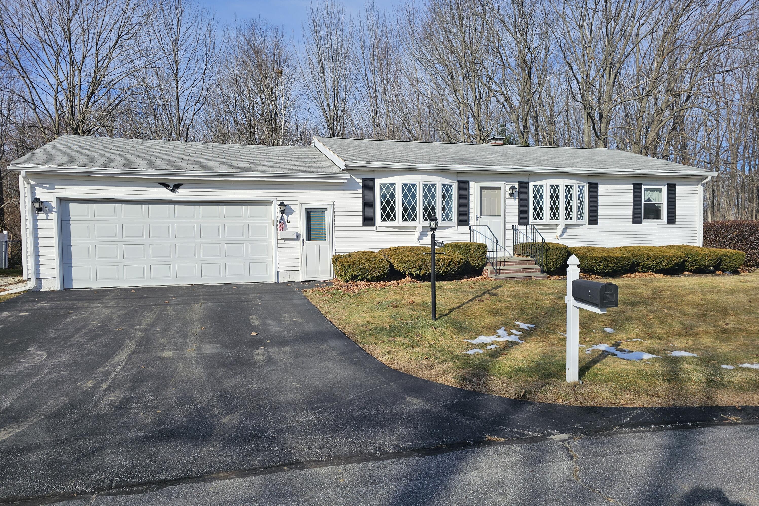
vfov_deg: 53.1
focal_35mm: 24
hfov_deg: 73.7
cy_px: 255
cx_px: 381
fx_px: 506
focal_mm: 6.3
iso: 10
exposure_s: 1/960
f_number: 1.7
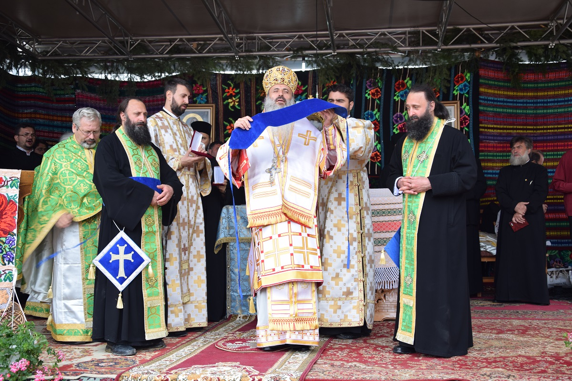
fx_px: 715
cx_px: 286
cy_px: 190
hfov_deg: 43.6
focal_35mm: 45
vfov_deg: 29.9
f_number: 5
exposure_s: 1/80
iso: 100
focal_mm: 30
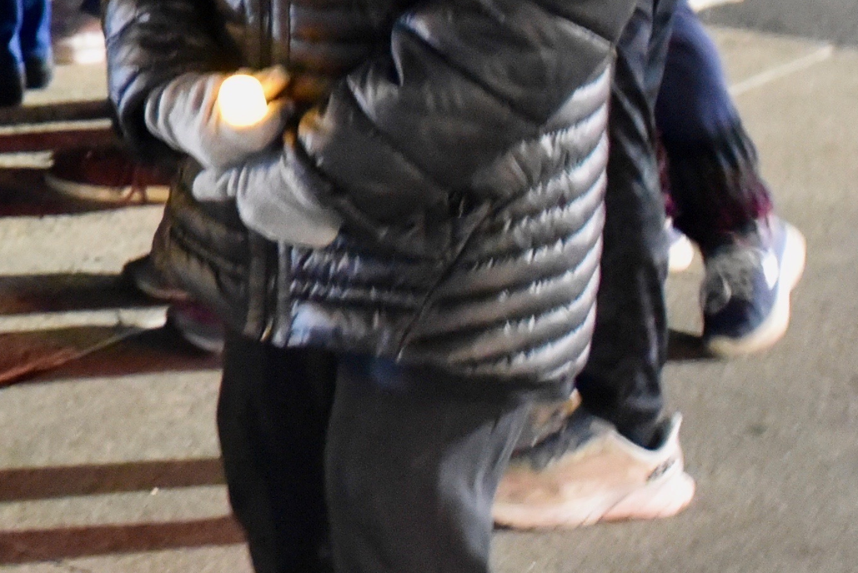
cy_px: -290
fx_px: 3028
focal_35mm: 127
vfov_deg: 10.4
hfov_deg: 13.9
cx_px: -787
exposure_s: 1/30
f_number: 2.8
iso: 8000
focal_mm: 29
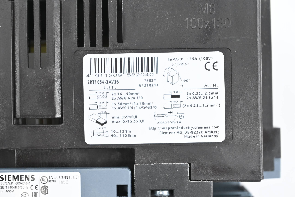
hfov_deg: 27.0
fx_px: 615
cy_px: 98
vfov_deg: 18.2
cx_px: 148
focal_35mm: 75
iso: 1250
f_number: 6.3
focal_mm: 50
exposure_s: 1/80
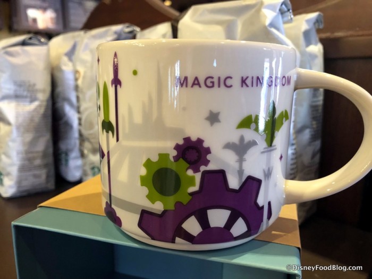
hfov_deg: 63.4
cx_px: 186
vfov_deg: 49.7
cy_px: 140
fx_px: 301
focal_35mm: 28
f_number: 1.8
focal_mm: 3.99
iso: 64
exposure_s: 1/15
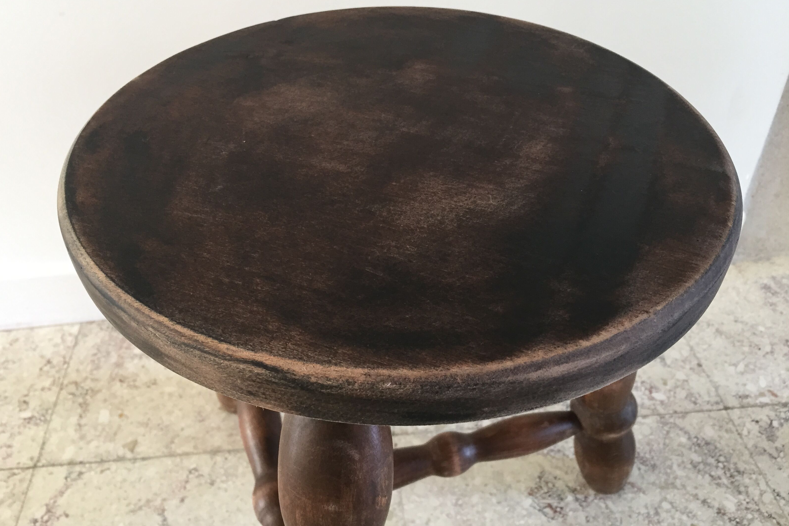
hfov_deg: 60.3
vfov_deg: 42.2
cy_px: 230
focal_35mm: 31
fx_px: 679
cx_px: 385
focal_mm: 4.15
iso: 160
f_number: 2.2
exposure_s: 1/33
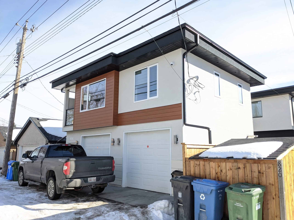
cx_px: 147
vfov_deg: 51.4
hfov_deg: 65.3
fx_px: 229
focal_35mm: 27
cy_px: 110
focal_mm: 4.38
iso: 57
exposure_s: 1/1235
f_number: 1.73
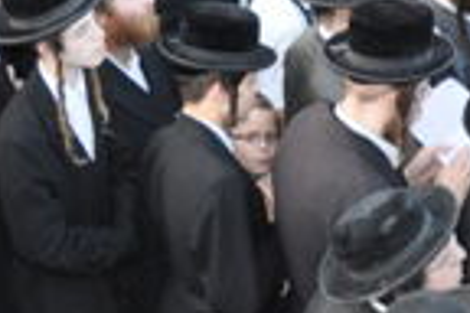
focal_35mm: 150
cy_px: -500
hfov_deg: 13.7
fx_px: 1958
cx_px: 196
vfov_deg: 8.2
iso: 500
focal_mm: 18
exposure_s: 1/60
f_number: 4
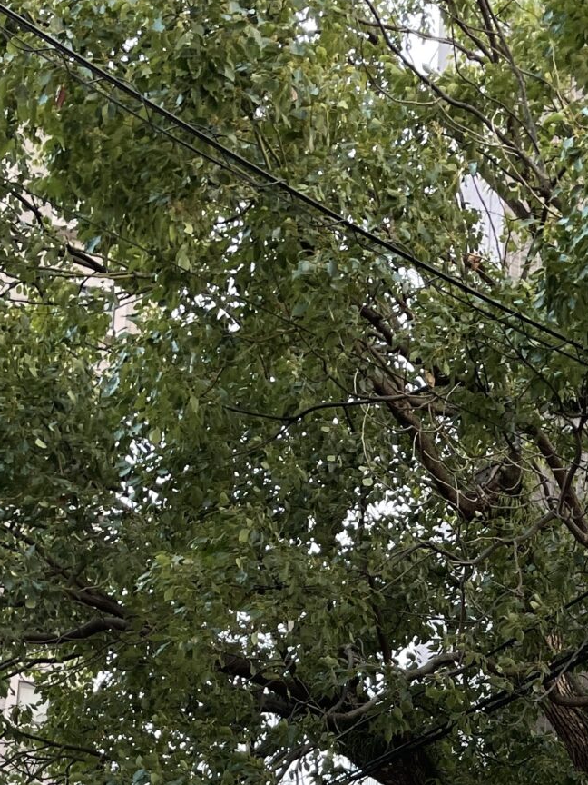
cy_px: 1065
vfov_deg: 22.3
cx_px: 613
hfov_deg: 18.5
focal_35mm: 77
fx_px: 1744
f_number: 1.6
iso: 80
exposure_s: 1/121
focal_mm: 4.2
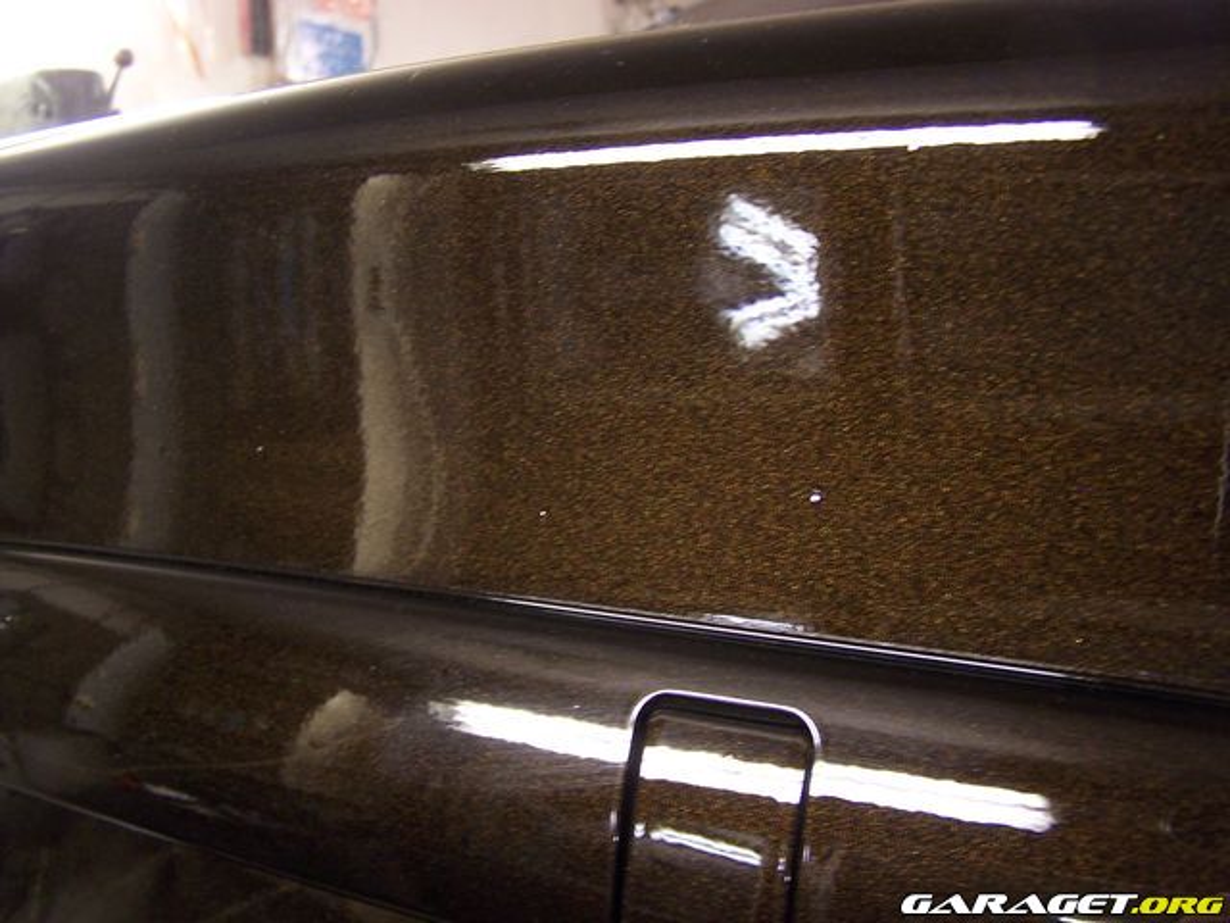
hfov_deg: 49.0
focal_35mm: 38
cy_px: 462
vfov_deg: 37.7
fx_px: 1350
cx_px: 615
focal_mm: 6.3
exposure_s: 1/8
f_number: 2.8
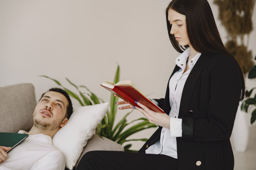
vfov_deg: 16.1
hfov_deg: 23.9
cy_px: 85
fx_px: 604
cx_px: 128
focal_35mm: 85
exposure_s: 1/800
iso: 500
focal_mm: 85
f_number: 2.5
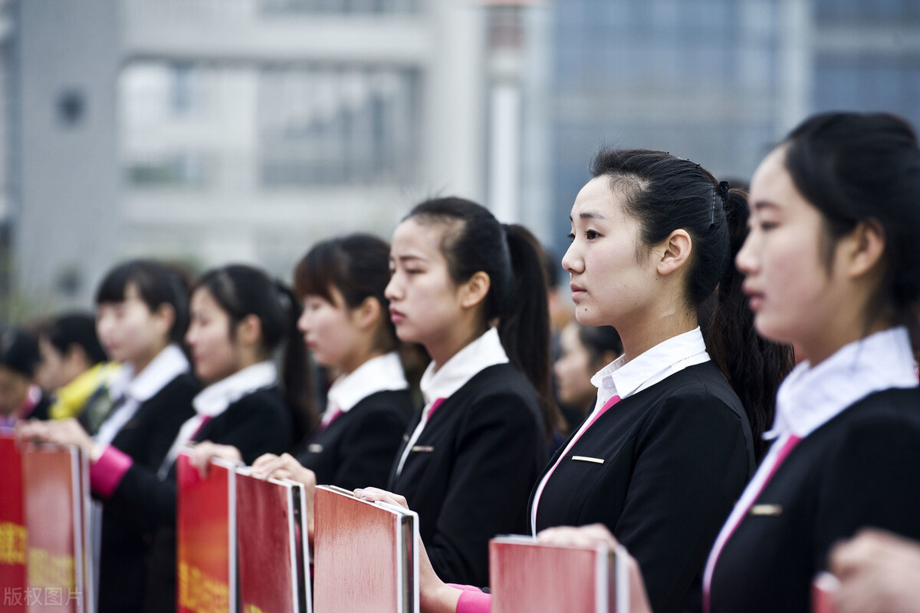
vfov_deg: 6.9
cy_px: 306
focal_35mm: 200
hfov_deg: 10.3
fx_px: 5109
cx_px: 460
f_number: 5.6
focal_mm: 200
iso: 800
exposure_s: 1/400
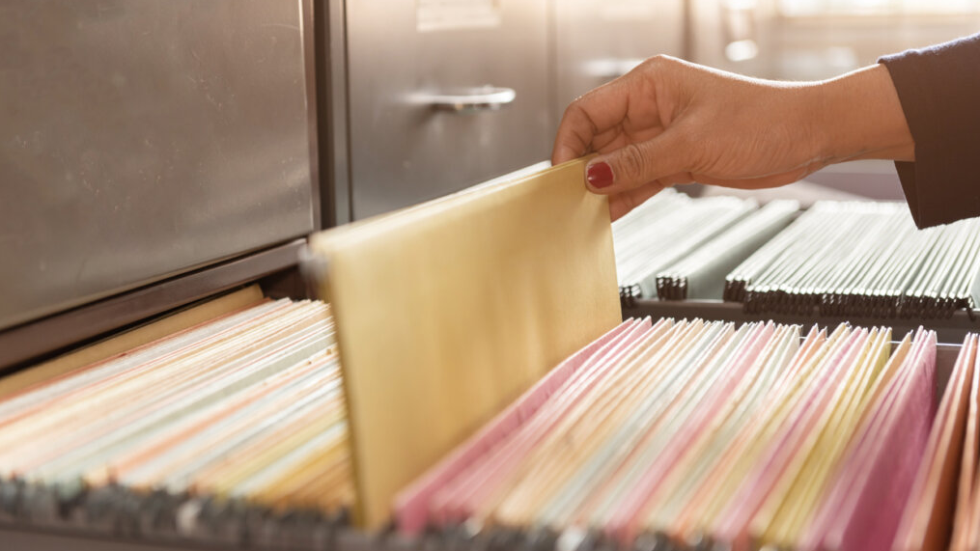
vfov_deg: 16.3
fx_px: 1923
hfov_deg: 28.6
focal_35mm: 74
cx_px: 493
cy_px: 239
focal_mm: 70
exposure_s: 1/100
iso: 400
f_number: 4
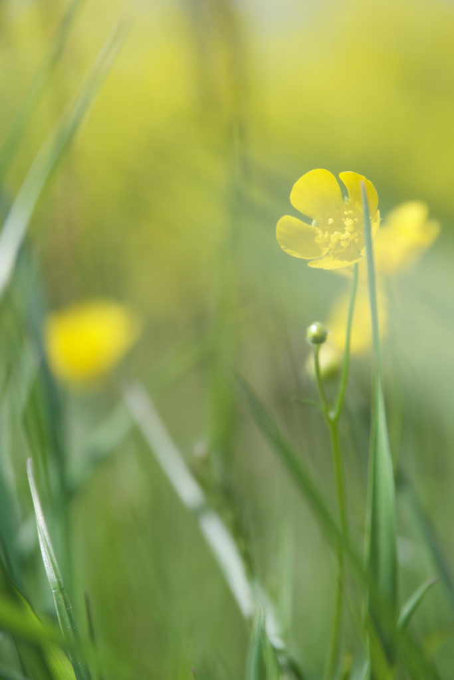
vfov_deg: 9.8
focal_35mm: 210
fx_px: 3971
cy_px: 340
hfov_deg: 6.5
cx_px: 227
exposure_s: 1/250
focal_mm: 140
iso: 79
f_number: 6.3
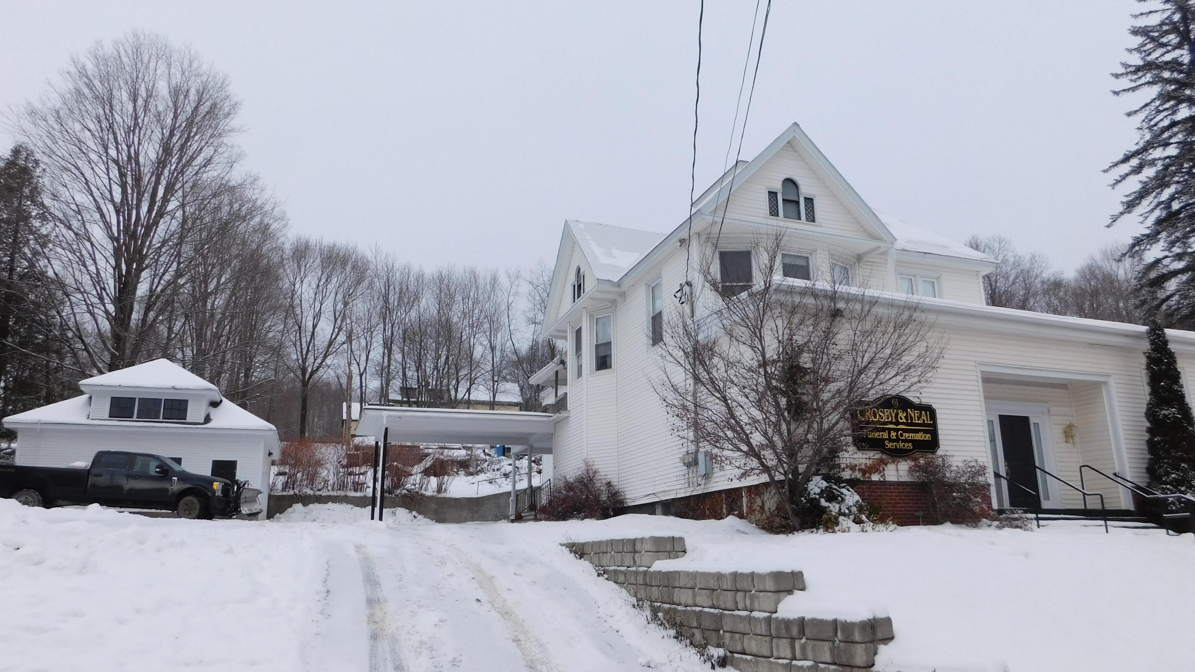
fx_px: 824
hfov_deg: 71.9
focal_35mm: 26
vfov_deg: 44.4
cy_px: 339
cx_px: 599
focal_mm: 4
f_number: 3
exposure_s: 1/800
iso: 125
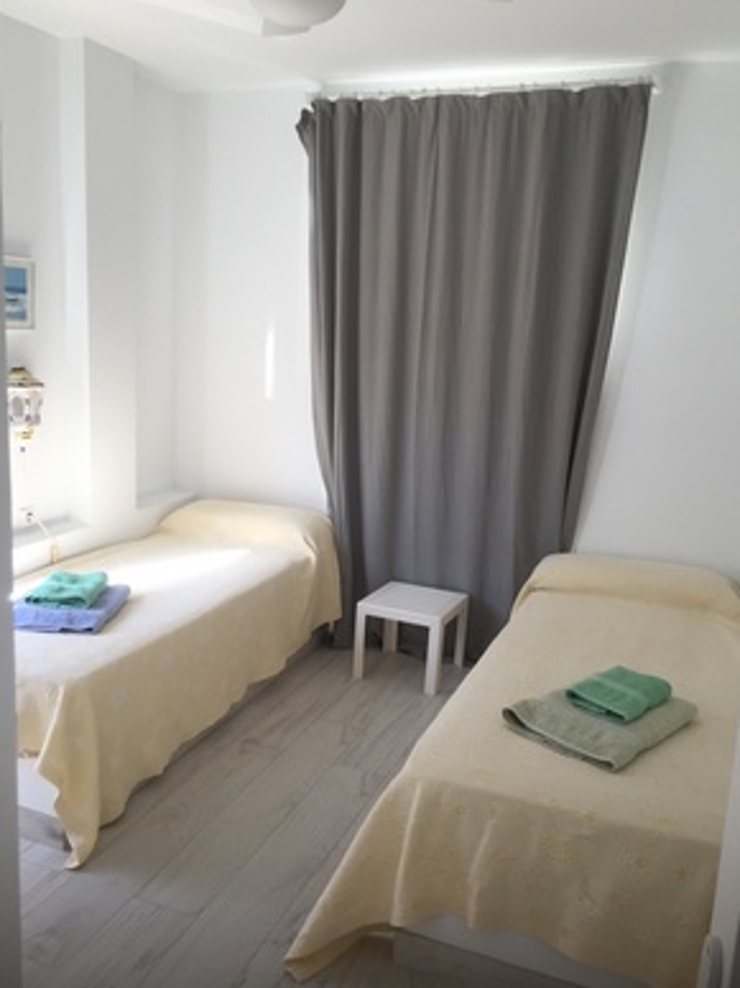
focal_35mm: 30
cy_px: 495
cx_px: 367
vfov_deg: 60.0
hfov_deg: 46.8
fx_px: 856
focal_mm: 4.15
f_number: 2.2
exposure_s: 1/100
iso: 50
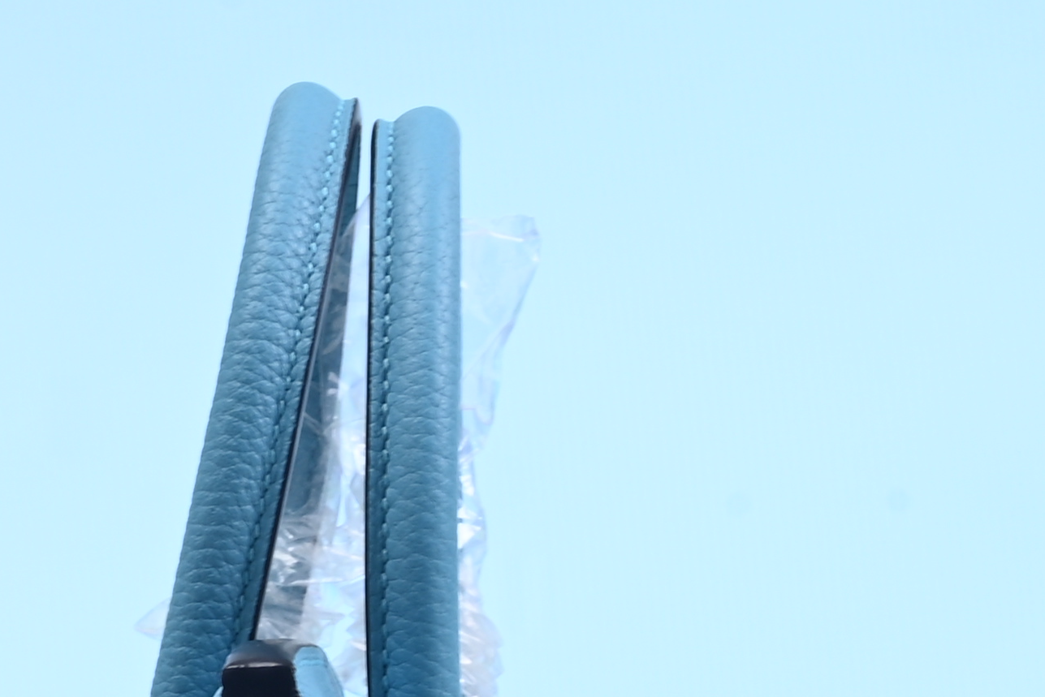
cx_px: 561
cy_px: 1262
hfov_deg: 11.0
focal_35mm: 187
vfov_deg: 7.1
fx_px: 5430
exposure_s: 1/2
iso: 100
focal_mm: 40
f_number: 16
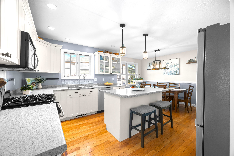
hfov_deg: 102.3
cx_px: 117
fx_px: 94
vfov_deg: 79.1
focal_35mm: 14
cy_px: 78
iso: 250
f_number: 7.1
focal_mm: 14.5
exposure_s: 1.6
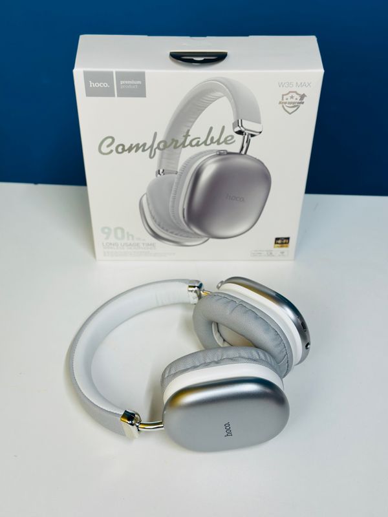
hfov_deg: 30.3
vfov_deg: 39.7
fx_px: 717
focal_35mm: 48
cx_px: 194
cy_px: 258
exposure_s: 1/100
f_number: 1.78
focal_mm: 6.86
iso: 80
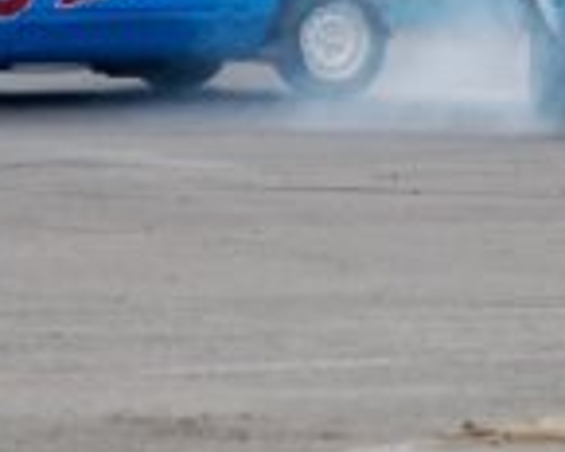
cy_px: -191
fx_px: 9867
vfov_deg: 2.6
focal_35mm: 590
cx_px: 327
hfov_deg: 3.3
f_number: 5.6
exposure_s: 1/500
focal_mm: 95
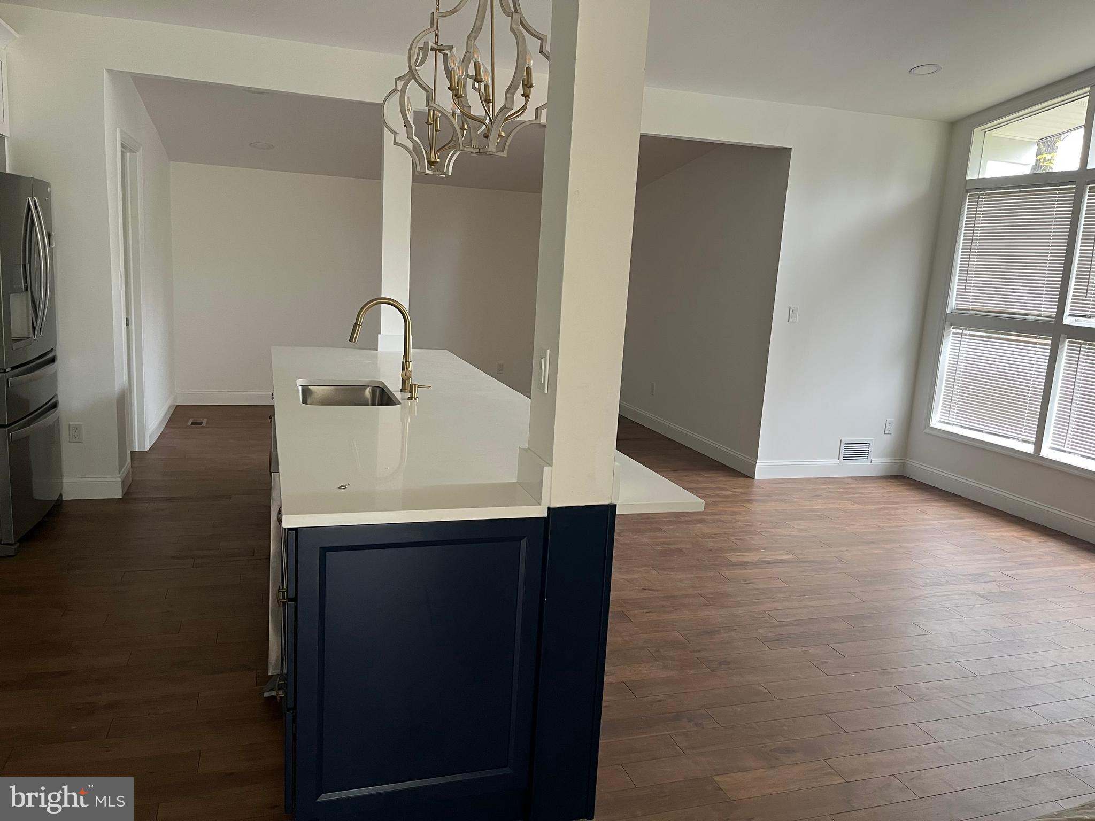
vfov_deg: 53.1
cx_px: 548
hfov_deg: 67.3
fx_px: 822
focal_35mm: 26
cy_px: 410
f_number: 1.6
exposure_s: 1/89
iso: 125
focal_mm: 5.1
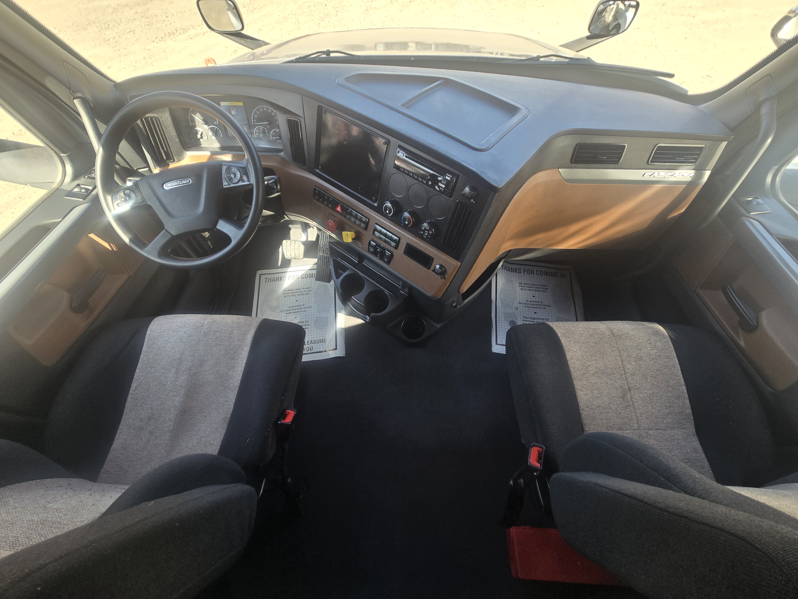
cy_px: 300
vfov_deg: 89.9
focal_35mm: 13
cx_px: 399
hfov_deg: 106.2
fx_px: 300
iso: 64
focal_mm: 2.2
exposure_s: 1/120
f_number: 2.2
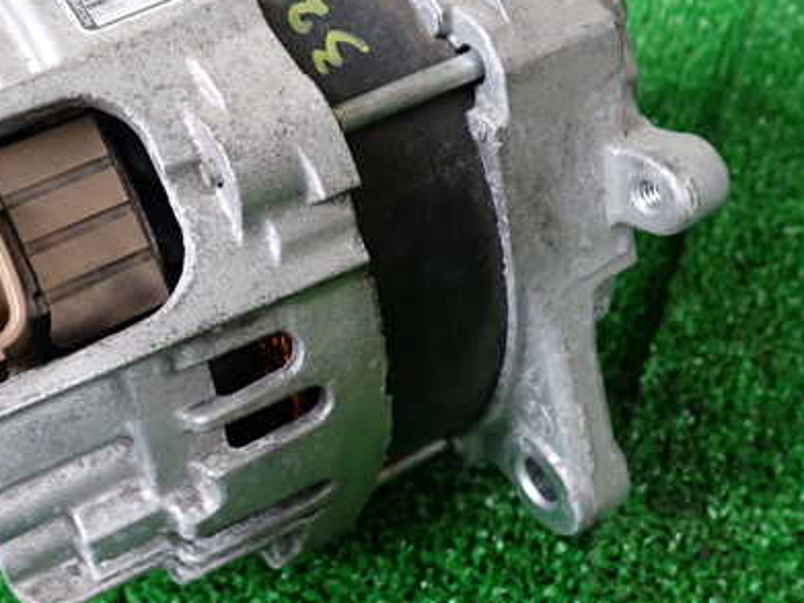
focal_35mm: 46
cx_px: 241
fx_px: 1068
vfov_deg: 31.2
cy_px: 191
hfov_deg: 40.5
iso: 400
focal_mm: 5.4
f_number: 2.3
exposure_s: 1/30
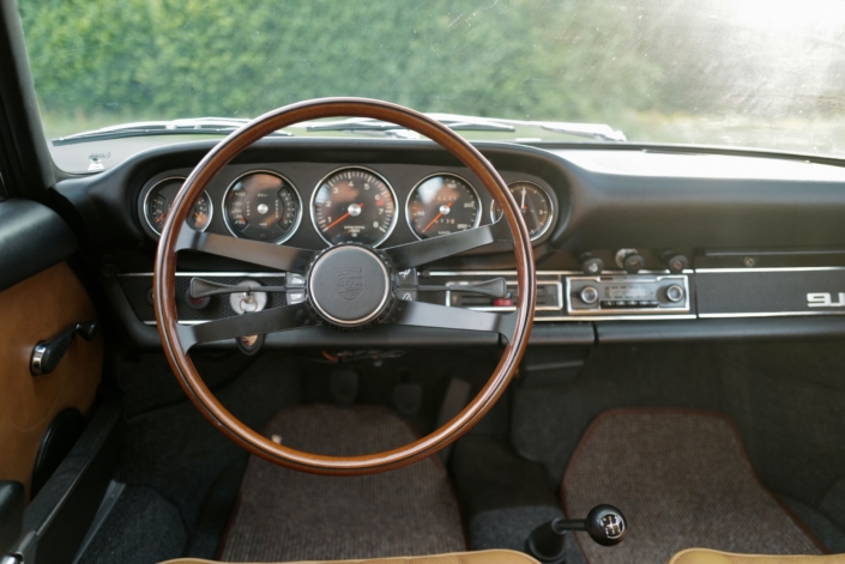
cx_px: 422
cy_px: 282
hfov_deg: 65.4
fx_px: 658
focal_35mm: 28
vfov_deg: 46.5
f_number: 1.7
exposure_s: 1/50
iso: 200
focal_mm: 28
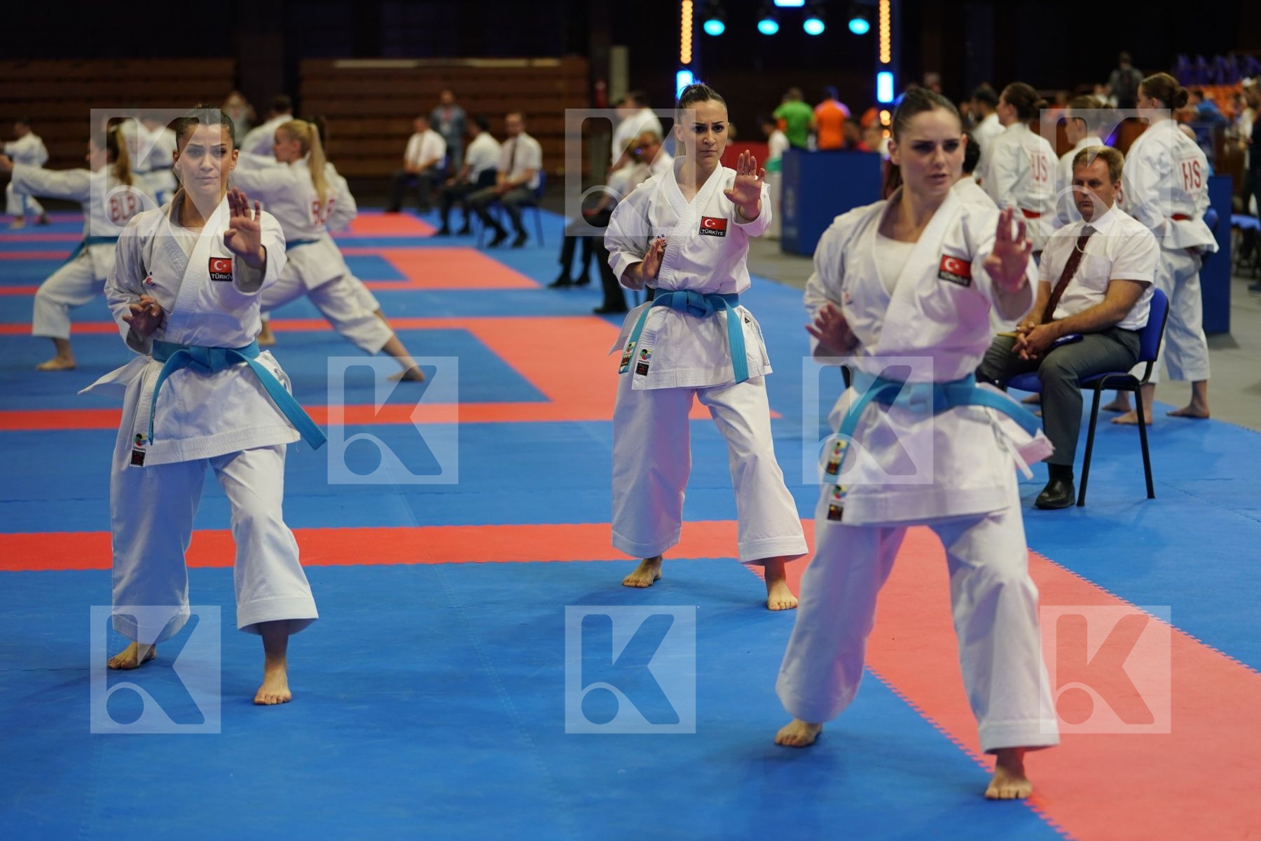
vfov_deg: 14.4
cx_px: 630
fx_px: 3327
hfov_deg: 21.5
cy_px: 420
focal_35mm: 95
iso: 800
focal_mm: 95
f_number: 2.8
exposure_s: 1/500
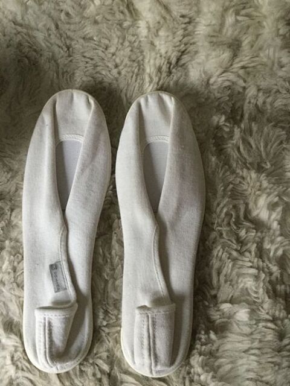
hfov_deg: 45.4
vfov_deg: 58.4
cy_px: 193
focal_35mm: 31
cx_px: 145
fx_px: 346
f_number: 2.4
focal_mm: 3.3
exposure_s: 1/33
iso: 200
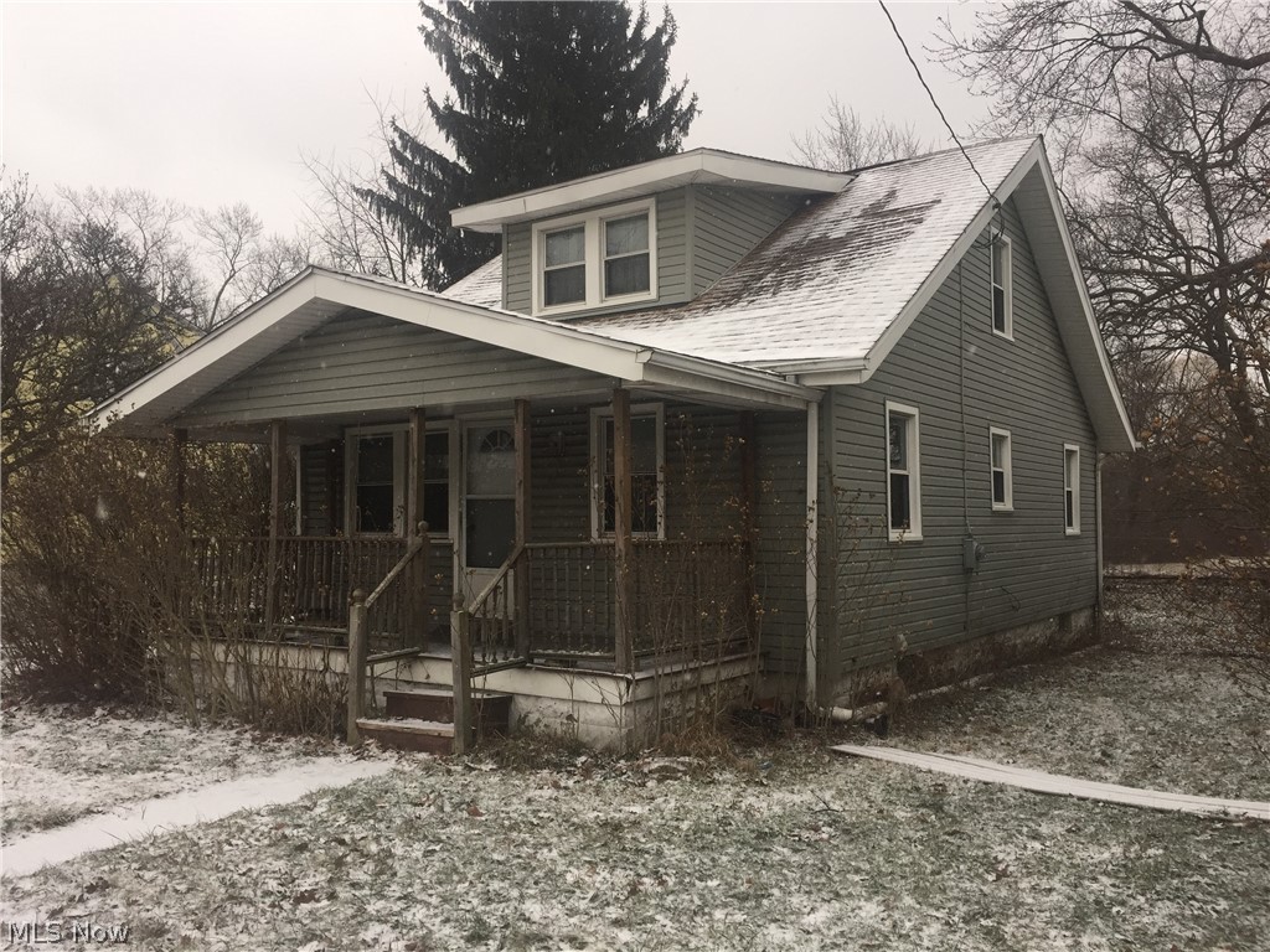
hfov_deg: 61.7
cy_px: 476
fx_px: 1064
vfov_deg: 48.2
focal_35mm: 29
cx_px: 635
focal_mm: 4.15
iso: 40
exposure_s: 1/1364
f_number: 2.2
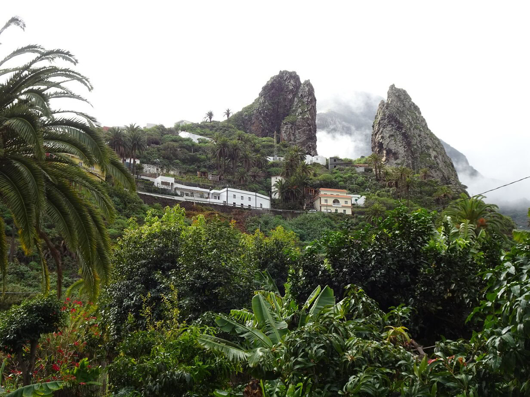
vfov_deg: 31.5
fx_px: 704
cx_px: 265
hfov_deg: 41.2
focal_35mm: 46
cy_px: 198
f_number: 4.5
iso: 80
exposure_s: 1/250
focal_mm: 7.5
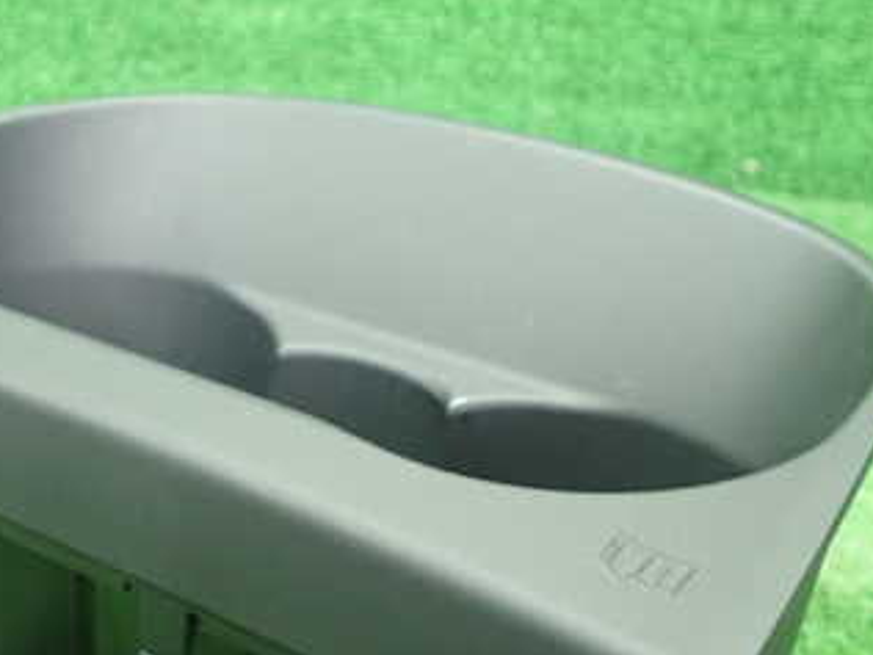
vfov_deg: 24.9
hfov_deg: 33.4
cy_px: 594
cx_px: 279
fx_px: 1438
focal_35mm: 57
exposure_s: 1/100
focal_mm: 5.5
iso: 800
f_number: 2.3
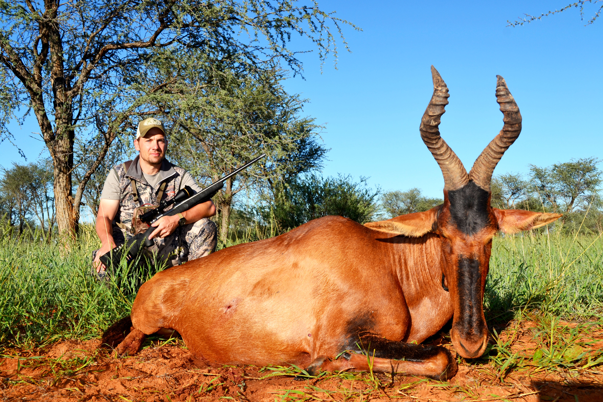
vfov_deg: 34.2
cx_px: 302
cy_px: 201
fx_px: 653
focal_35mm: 39
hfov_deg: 49.6
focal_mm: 26
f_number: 10
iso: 100
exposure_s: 1/200
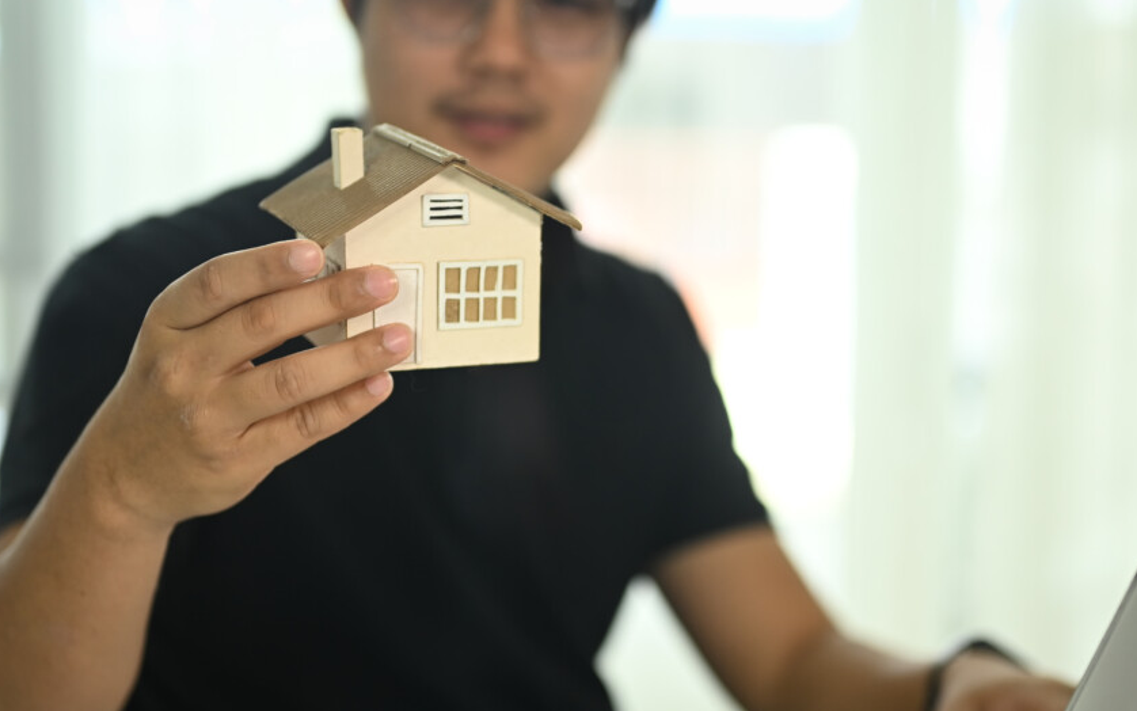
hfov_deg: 28.2
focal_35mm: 73
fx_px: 2262
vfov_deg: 17.9
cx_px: 644
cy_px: 404
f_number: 1.8
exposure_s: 1/320
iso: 320
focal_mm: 50
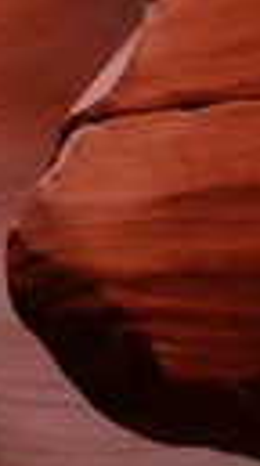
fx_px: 1443
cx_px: -283
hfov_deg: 9.5
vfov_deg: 16.1
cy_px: -314
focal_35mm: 117
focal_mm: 16
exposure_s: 1
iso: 200
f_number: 22
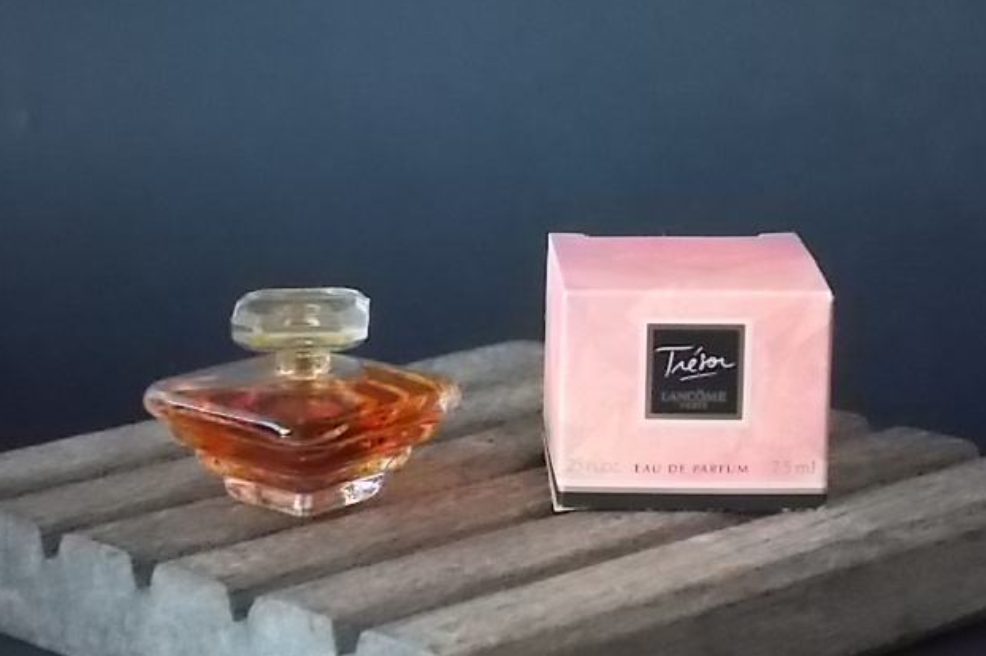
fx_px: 3312
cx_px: 498
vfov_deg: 11.3
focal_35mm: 121
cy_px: 285
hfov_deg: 16.9
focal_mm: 20.1
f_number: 6
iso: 800
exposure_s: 1/40
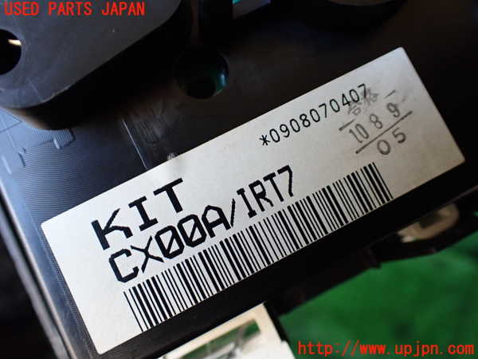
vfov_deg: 46.8
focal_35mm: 30
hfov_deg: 60.0
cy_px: 180
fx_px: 414
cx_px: 239
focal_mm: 5.4
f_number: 2.3
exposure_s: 1/125
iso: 400
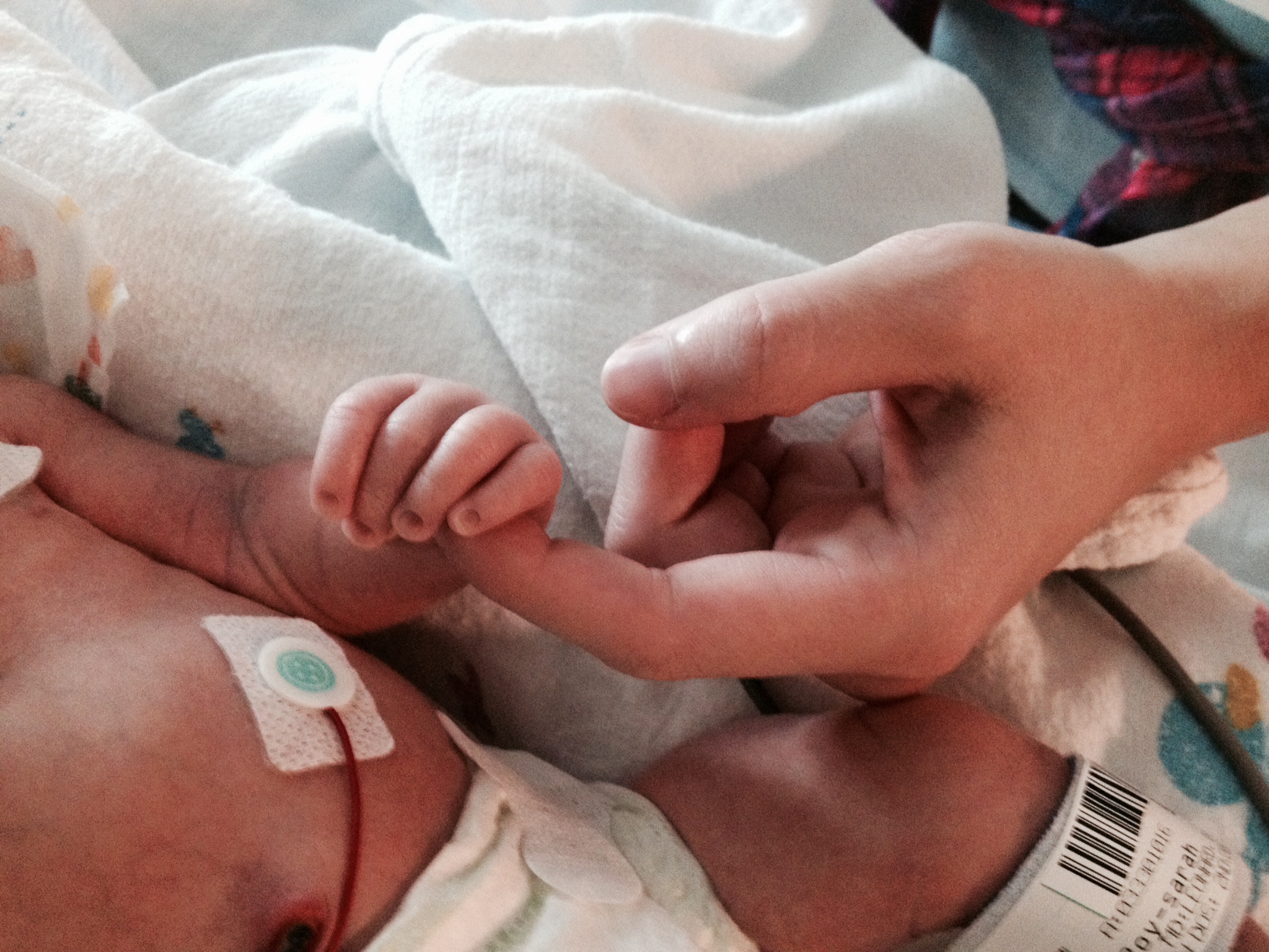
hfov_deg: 52.6
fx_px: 1283
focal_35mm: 35
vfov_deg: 40.7
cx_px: 634
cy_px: 476
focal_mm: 4.28
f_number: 2.4
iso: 400
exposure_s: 1/17
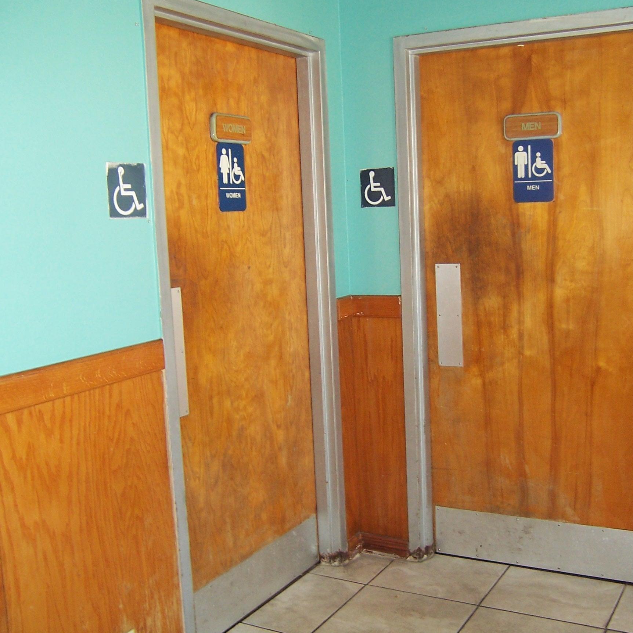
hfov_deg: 42.8
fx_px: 807
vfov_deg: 42.8
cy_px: 316
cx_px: 352
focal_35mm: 39
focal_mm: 5.5
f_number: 2.8
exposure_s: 1/60
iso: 140
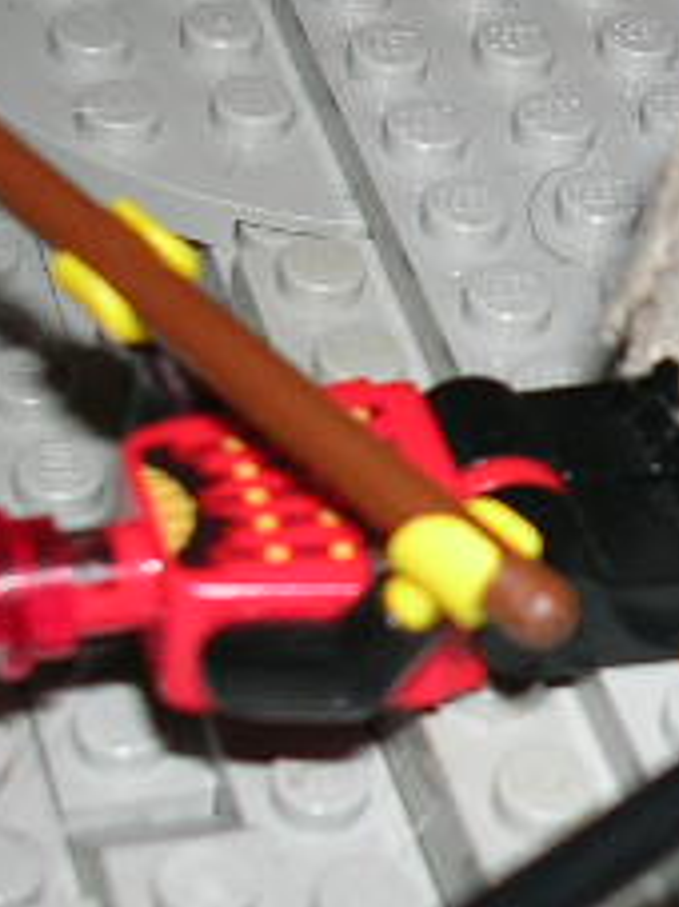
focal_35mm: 107
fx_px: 2801
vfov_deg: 18.4
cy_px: 527
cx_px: 935
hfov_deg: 13.2
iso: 50
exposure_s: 1/60.1
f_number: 2.8
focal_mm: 5.8
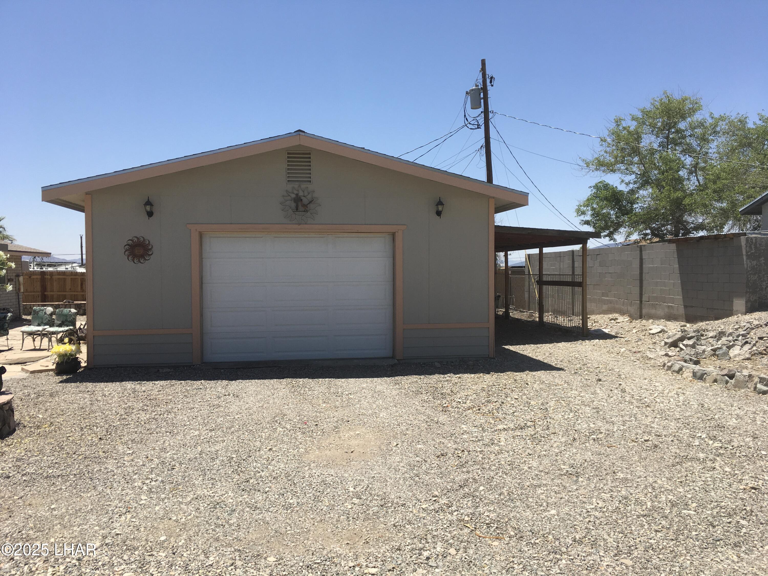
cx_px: 384
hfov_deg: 61.7
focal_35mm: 29
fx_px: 643
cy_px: 288
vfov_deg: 48.2
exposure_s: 1/1923
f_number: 2.2
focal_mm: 4.15
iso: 25
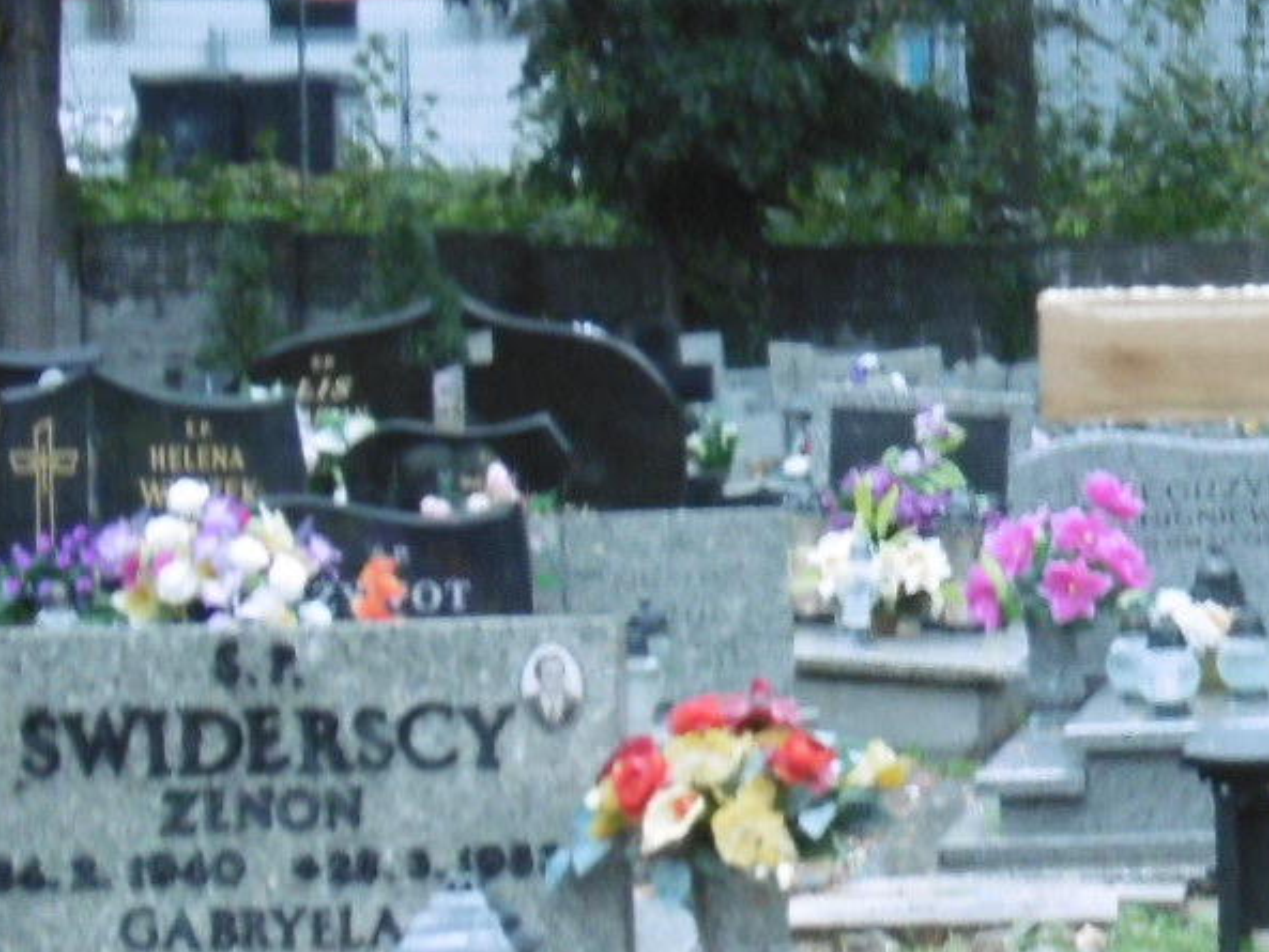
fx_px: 6453
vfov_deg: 8.4
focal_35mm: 176
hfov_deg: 10.9
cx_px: 1703
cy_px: 610
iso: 320
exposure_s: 1/60
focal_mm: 9.2
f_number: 4
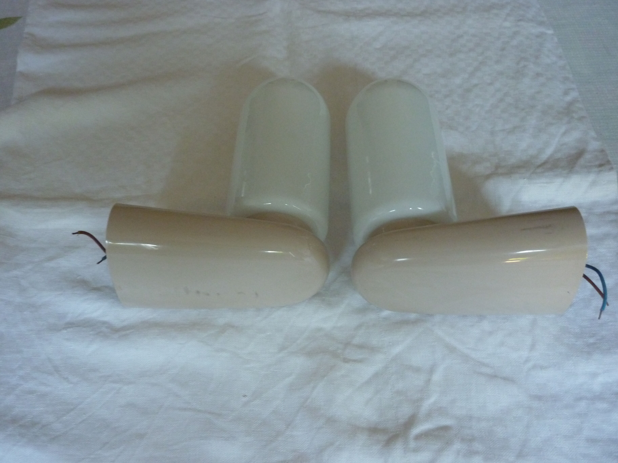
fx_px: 589
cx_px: 309
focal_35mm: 33
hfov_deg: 55.4
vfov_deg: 42.9
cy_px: 232
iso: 400
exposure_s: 1/15
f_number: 2.8
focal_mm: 5.5
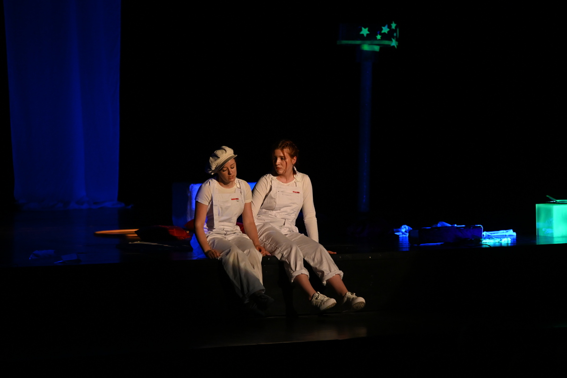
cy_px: 189
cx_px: 284
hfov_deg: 15.2
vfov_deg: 10.2
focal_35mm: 135
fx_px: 2126
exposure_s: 1/200
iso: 4000
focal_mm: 135
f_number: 2.8
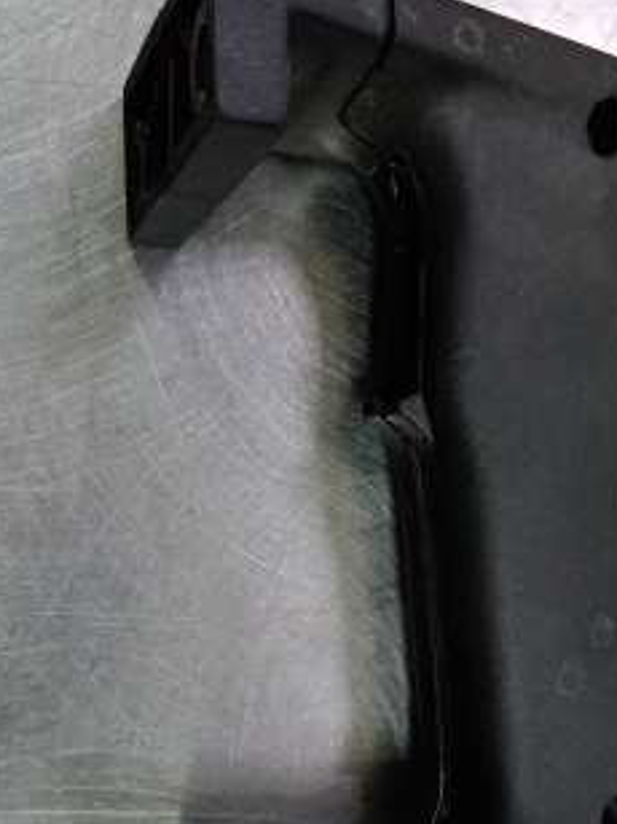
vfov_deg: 41.8
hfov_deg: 32.7
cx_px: 381
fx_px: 1046
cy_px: 607
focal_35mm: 44
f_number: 1.8
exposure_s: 1/33.3
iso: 276
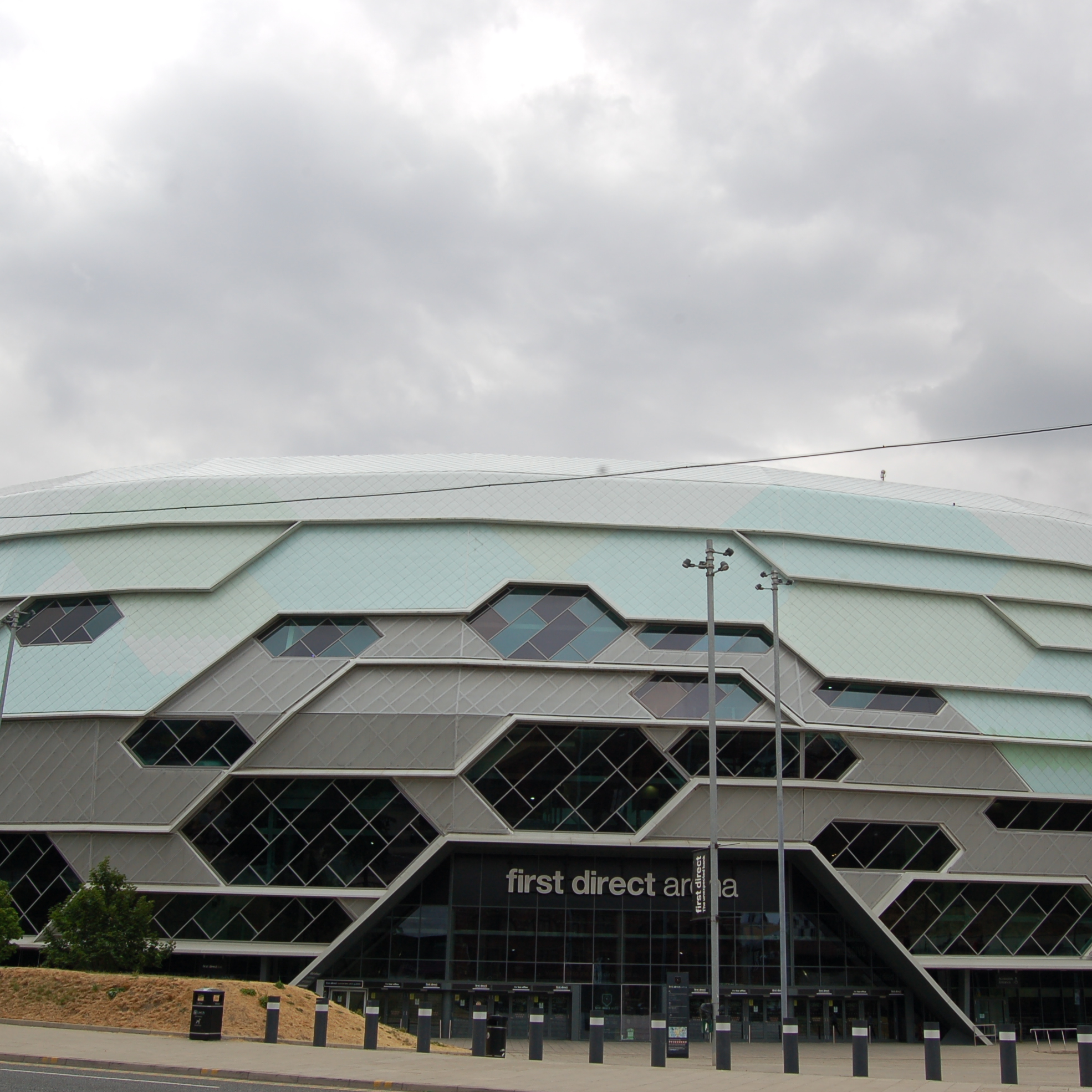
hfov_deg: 47.2
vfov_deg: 47.2
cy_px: 546
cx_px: 593
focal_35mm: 35
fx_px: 1249
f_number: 8
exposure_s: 1/250
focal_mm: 18
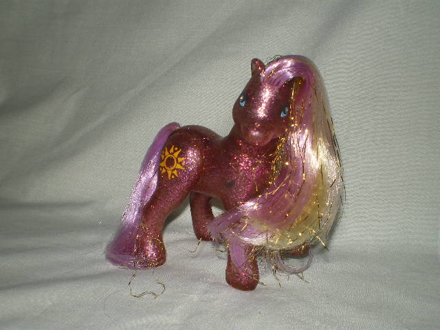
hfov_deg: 49.0
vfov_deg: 37.7
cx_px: 220
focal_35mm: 38
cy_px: 165
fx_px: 483
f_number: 4.6
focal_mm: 6.3
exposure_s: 1/30
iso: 64
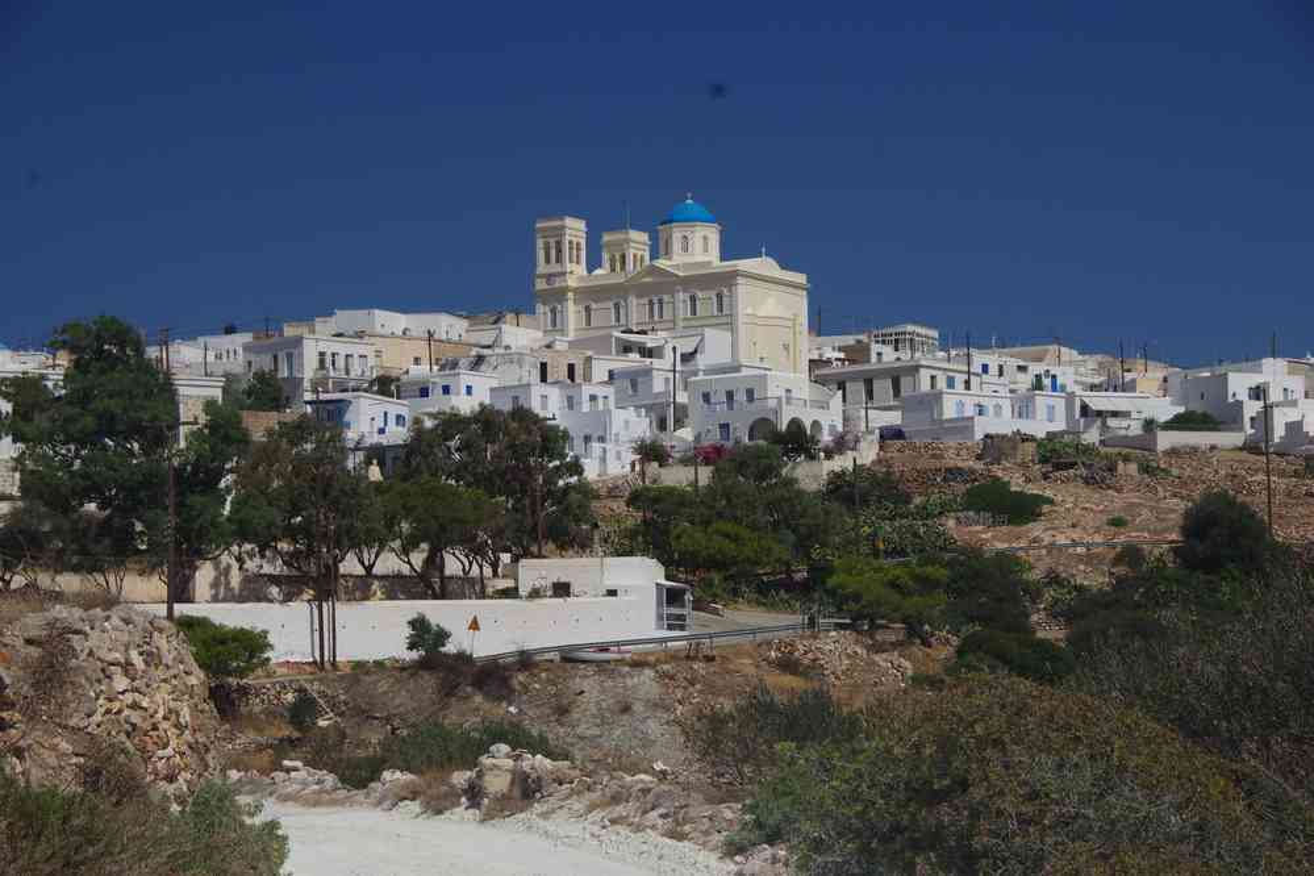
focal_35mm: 98
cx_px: 657
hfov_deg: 20.9
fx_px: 3558
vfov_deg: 14.0
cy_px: 438
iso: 200
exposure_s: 1/250
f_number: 11
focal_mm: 65
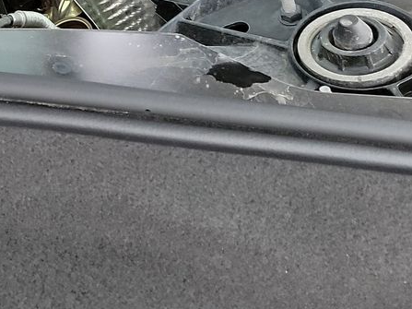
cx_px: -239
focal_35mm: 86
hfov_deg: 19.3
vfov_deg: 16.3
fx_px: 1023
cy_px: -87
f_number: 1.8
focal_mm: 6.7
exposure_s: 1/59
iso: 321
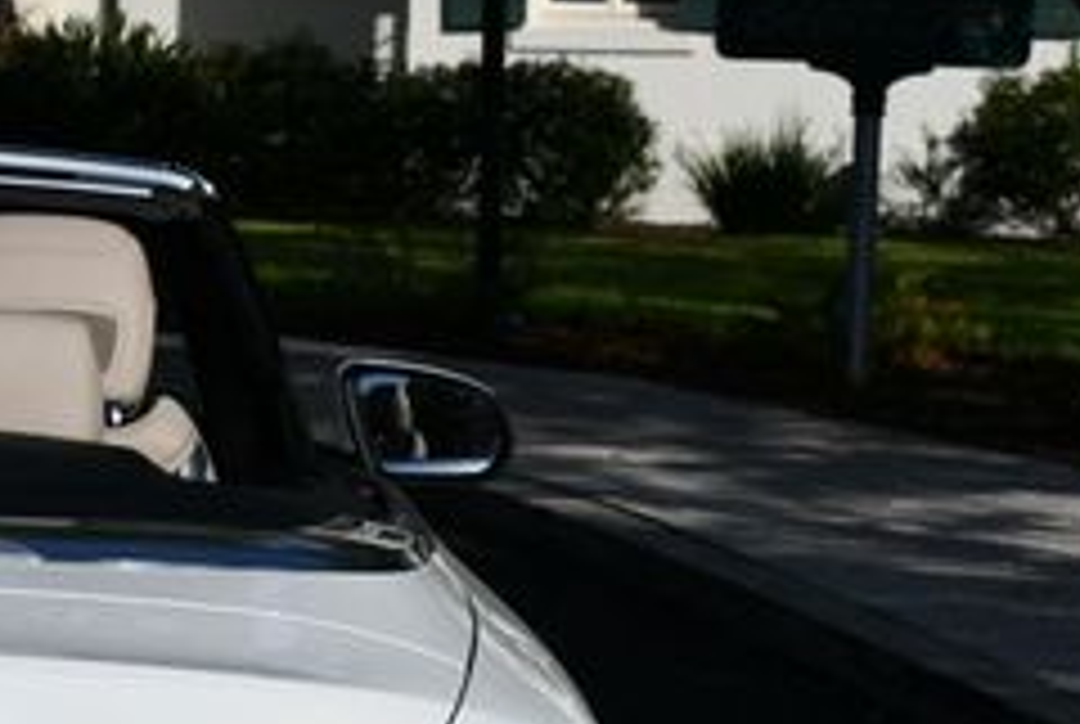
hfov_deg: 9.5
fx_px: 6402
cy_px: 827
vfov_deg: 6.4
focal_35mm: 213
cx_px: -297
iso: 100
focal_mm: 40
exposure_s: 1/500
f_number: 11
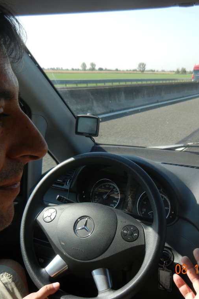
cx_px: 98
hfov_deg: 31.9
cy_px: 150
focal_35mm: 42
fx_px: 348
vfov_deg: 46.4
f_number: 3.5
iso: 160
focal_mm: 5.4
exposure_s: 1/505
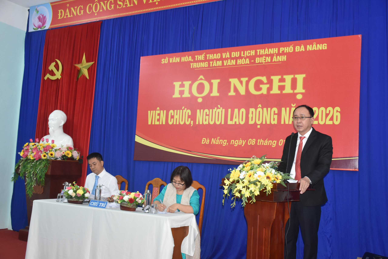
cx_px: 194
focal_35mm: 39
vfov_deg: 34.2
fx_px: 420
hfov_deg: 49.6
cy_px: 130
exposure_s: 1/60
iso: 900
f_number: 3.8
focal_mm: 26
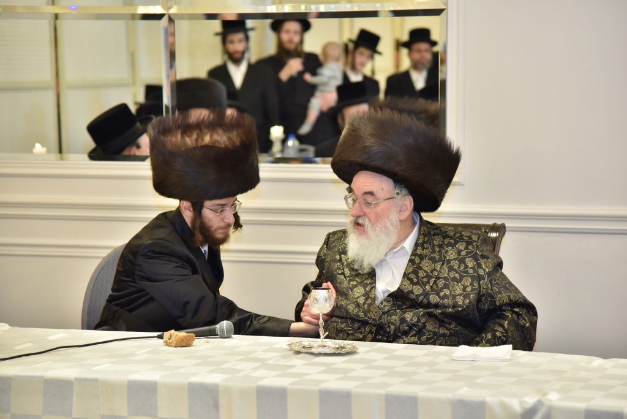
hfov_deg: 18.6
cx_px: 314
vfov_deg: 12.5
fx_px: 1916
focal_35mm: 110
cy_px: 210
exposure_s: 1/125
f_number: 4
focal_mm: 110
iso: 1600
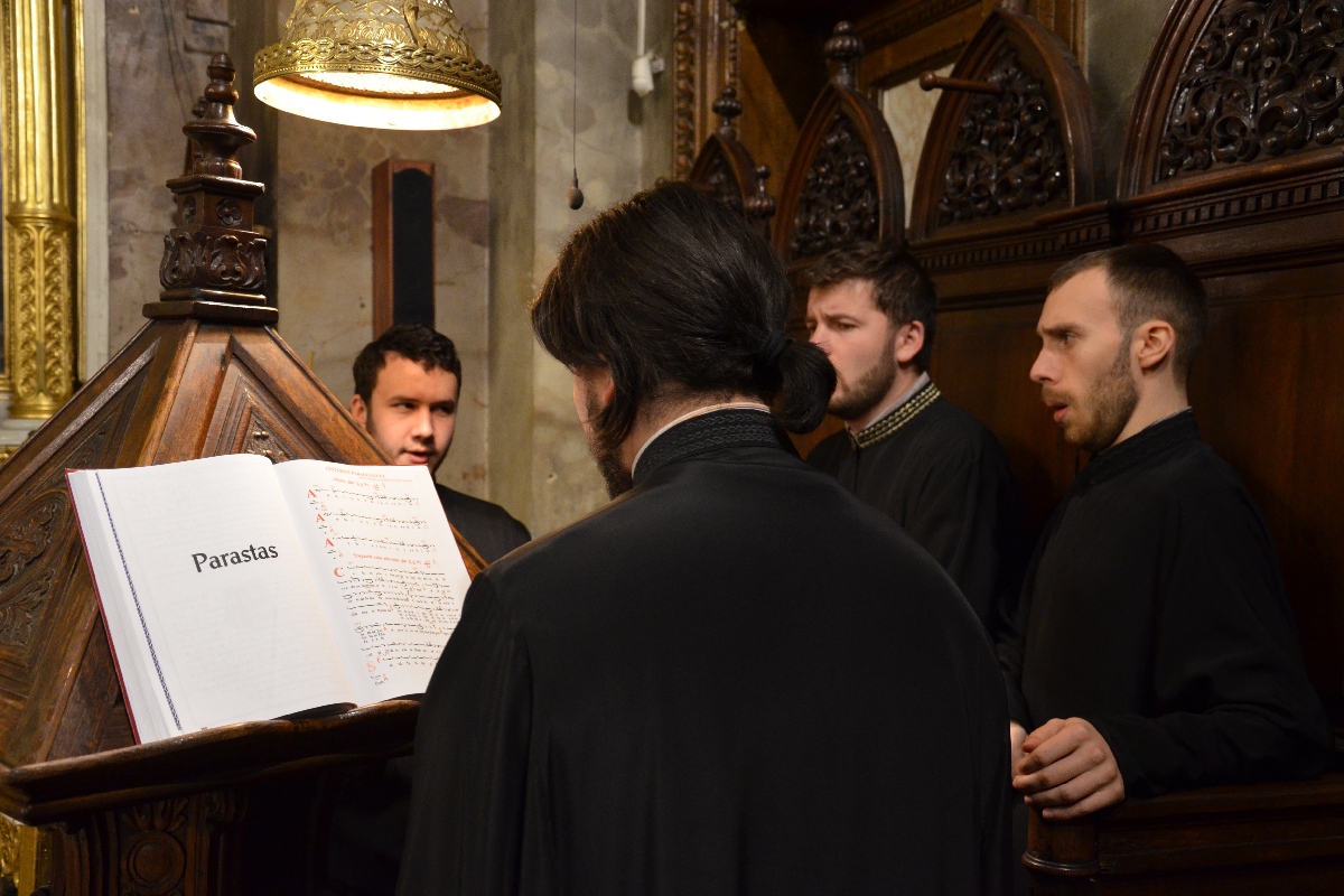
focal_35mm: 39
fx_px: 1456
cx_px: 672
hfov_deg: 49.6
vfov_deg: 34.2
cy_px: 448
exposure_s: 1/30
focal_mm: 26
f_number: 4
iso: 1400
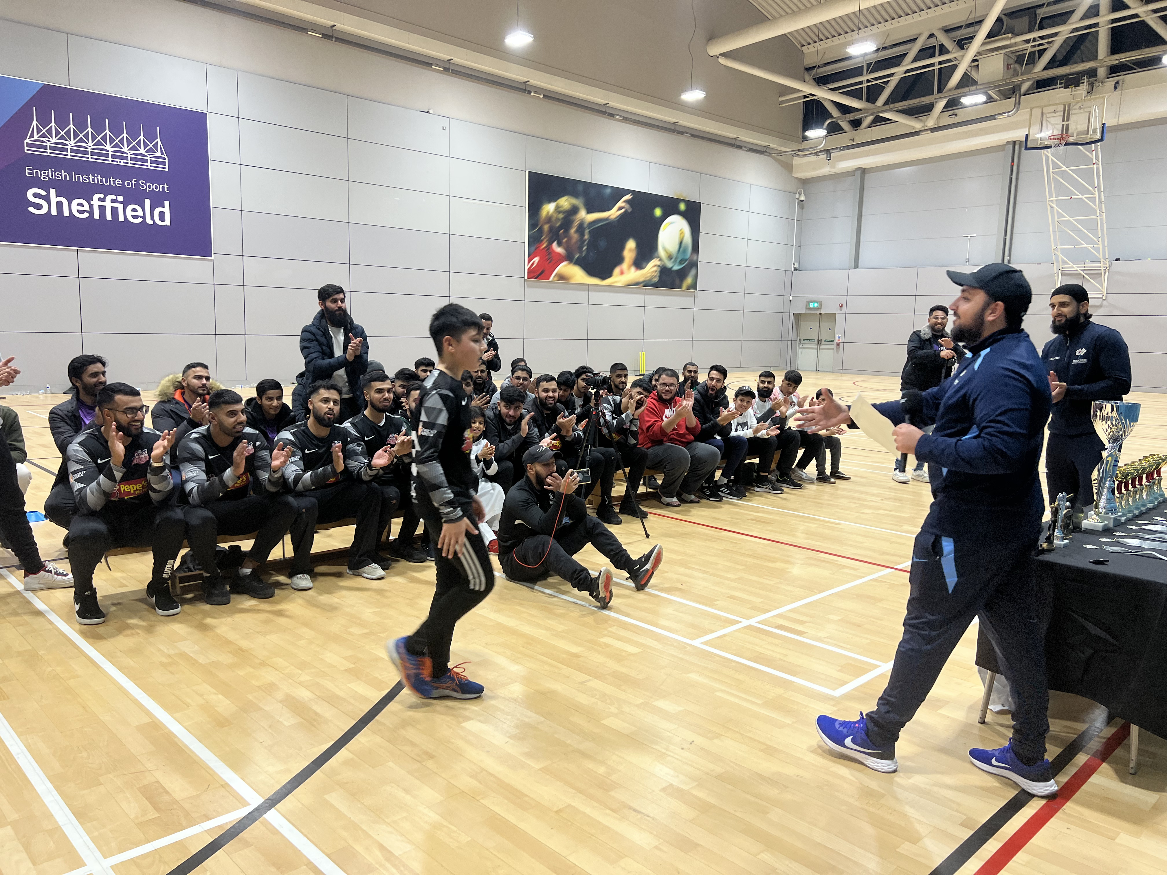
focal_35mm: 26
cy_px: 438
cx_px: 584
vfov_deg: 53.1
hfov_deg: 67.3
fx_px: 877
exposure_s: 1/100
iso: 100
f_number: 1.5
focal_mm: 5.7
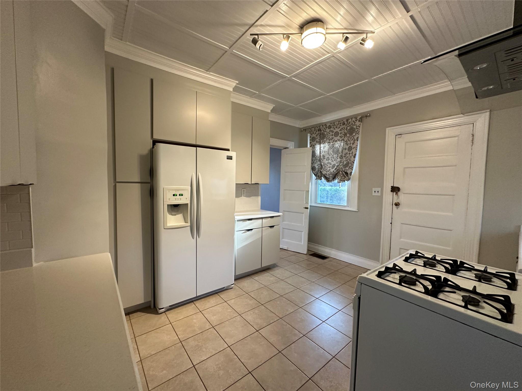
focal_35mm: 14
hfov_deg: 102.1
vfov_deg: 85.7
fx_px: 211
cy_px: 196
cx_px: 261
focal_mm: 2.22
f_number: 2.2
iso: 250
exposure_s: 1/120
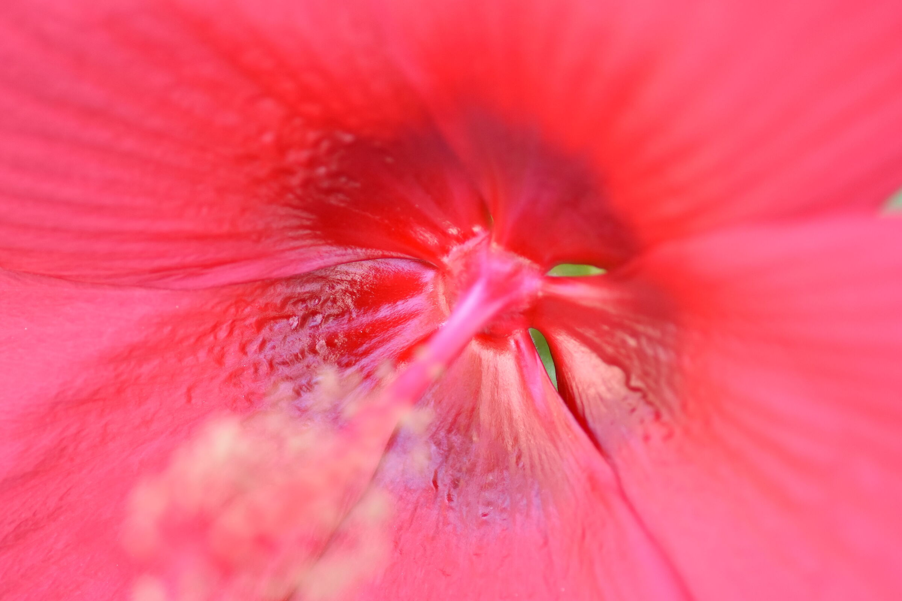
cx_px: 451
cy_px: 300
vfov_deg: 9.1
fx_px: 3758
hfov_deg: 13.7
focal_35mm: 150
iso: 1000
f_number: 4
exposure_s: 1/500
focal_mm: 100
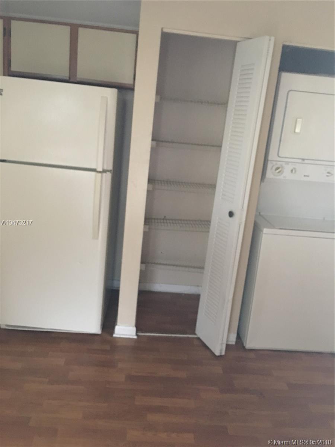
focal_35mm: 29
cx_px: 168
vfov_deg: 61.7
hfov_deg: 48.2
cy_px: 224
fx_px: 374
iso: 100
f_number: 2.2
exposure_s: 1/4
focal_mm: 4.15
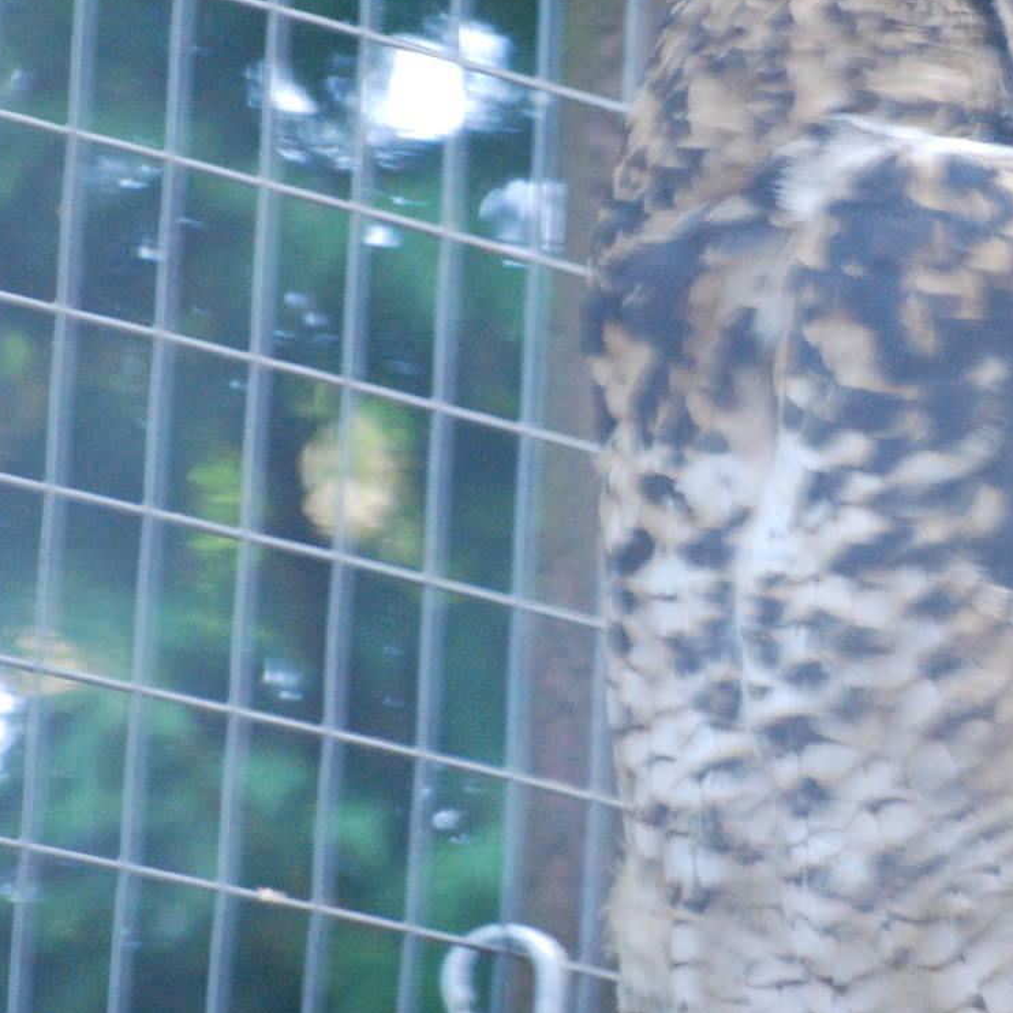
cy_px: 341
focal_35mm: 826
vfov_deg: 2.1
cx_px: 950
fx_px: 27347
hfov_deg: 2.1
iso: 1600
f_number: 5.6
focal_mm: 300
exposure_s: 1/15
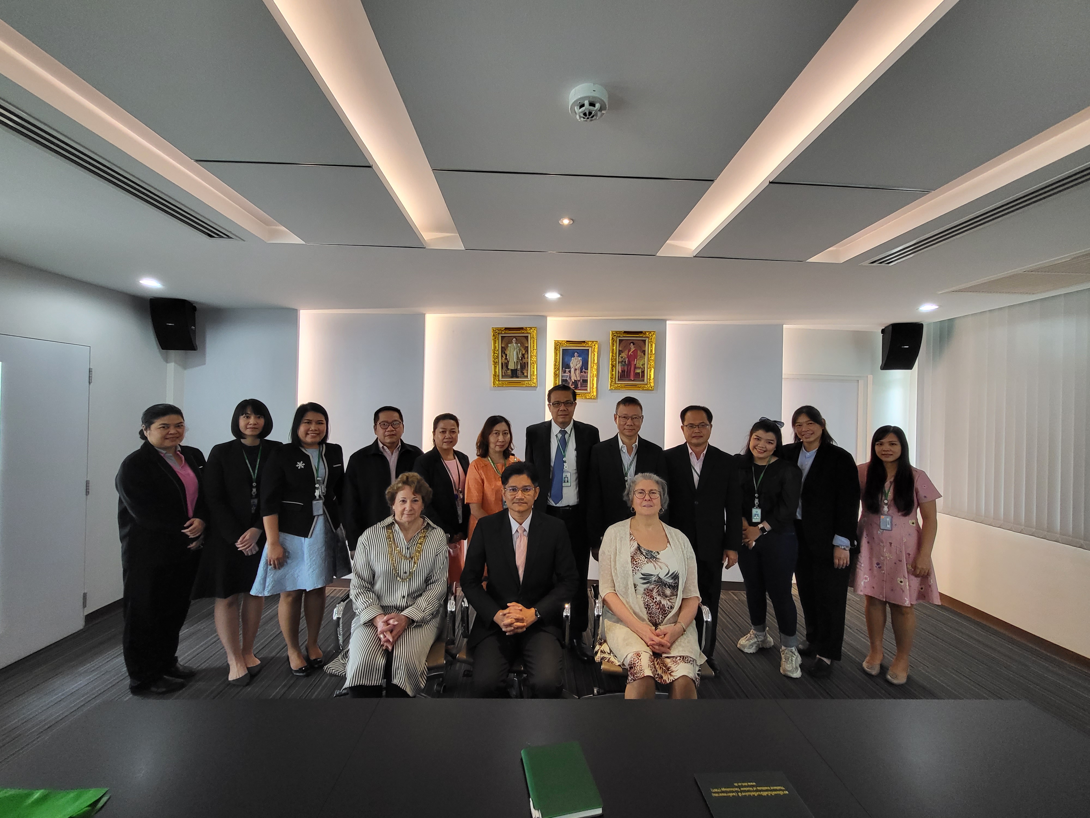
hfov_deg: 106.2
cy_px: 409
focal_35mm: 13
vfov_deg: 89.9
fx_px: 409
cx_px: 545
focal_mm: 1.74
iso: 250
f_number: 2.2
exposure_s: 1/50
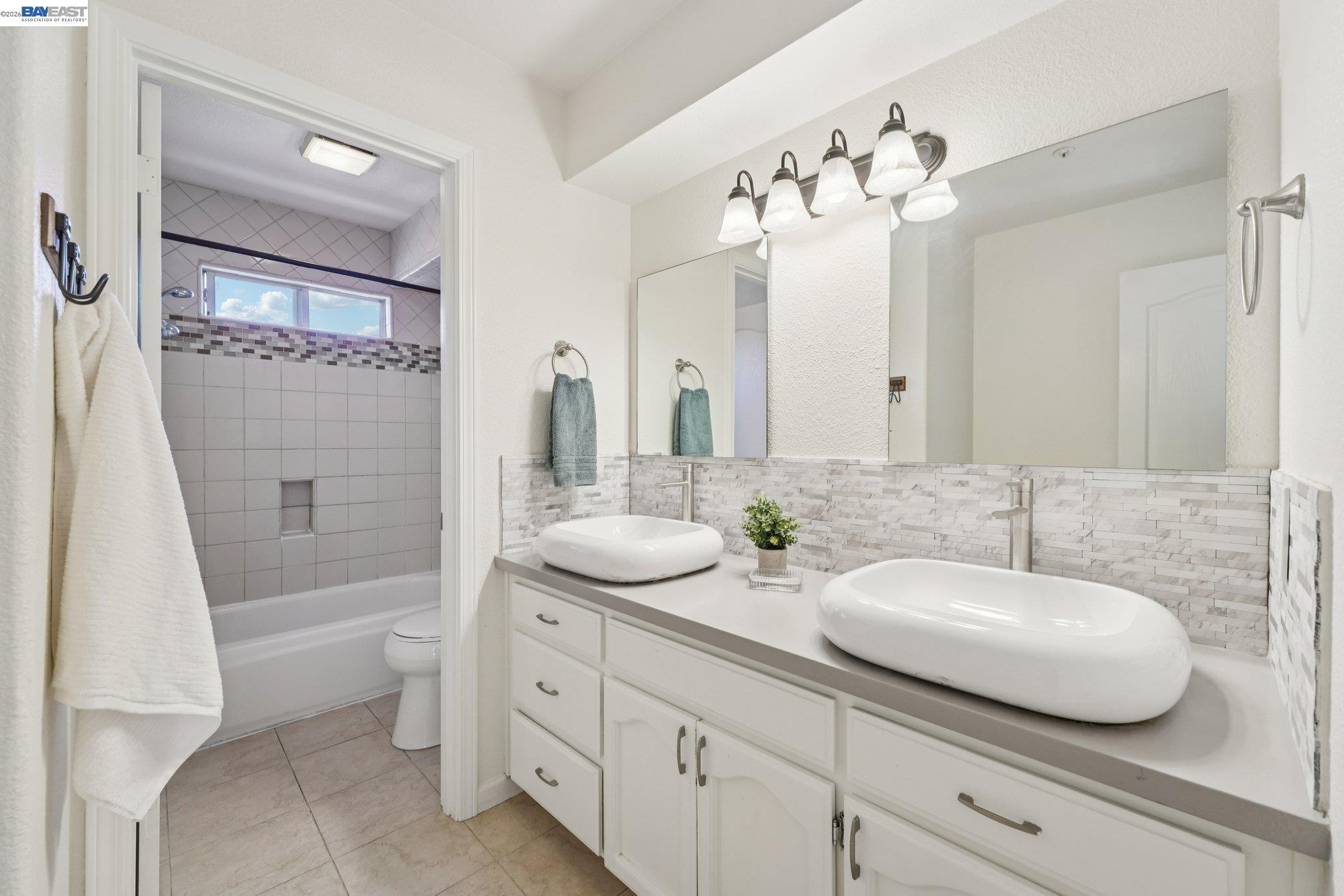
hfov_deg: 104.3
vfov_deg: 81.2
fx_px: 523
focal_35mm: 14
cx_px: 672
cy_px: 448
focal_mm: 14
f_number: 8
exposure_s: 1/50
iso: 640
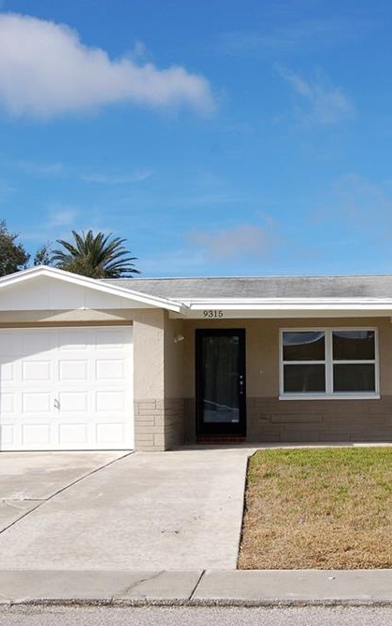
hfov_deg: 23.0
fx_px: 957
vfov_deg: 36.3
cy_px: 310
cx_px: 287
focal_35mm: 56
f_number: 8
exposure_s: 1/500
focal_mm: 24
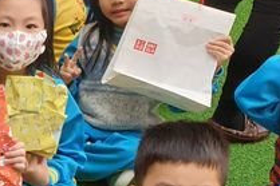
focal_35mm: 123
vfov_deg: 10.5
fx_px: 956
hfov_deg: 14.5
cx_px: -233
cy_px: 328
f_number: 2.4
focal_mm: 4.3
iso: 50
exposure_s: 1/160
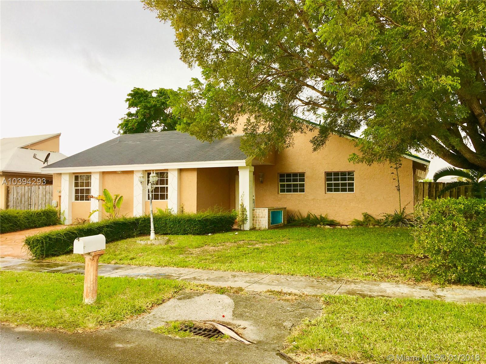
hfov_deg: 61.7
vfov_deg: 48.2
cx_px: 243
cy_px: 182
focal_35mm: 29
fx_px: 407
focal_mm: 4.15
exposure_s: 1/169
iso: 25
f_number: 2.2
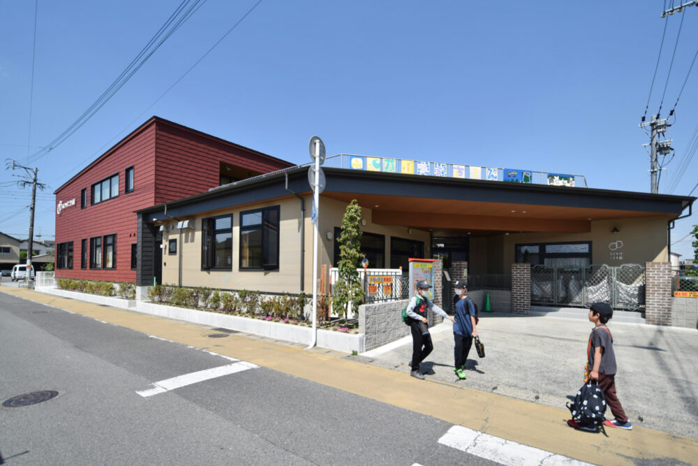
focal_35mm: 15
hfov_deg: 100.4
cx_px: 349
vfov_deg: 77.3
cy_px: 233
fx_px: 291
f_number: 4
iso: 100
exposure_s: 1/1000
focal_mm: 10
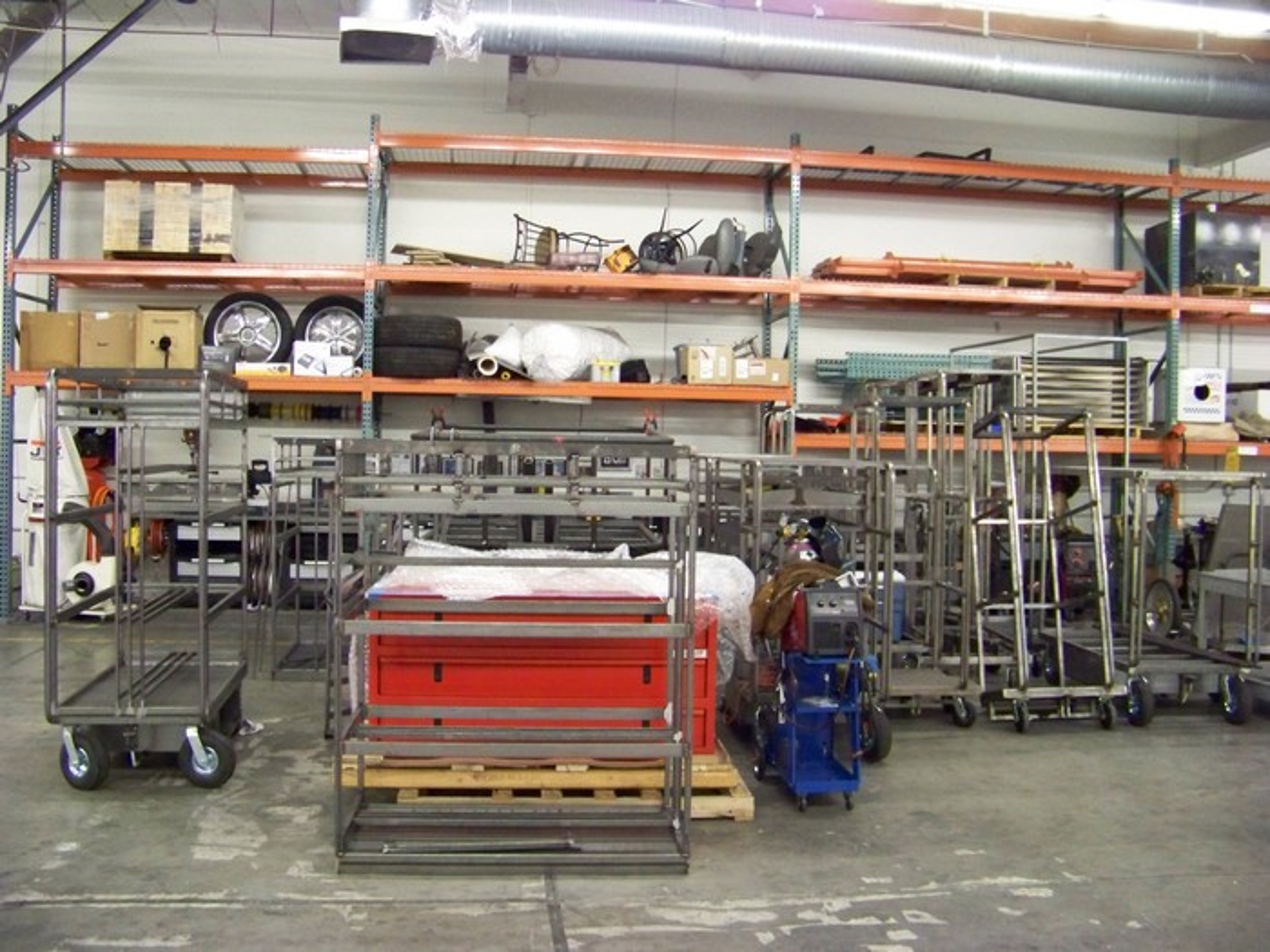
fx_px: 1321
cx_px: 635
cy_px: 476
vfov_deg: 39.7
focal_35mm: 36
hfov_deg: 51.4
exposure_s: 1/30
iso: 589
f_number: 2.8
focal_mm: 5.85
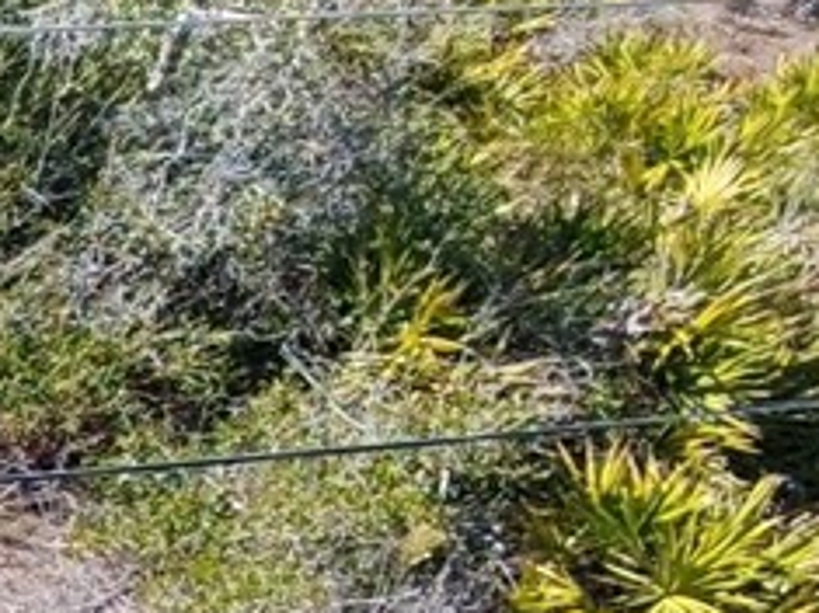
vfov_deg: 13.3
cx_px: -1746
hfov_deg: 10.7
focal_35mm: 109
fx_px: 2578
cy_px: 707
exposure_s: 1/1078
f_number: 2.55
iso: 101
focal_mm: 16
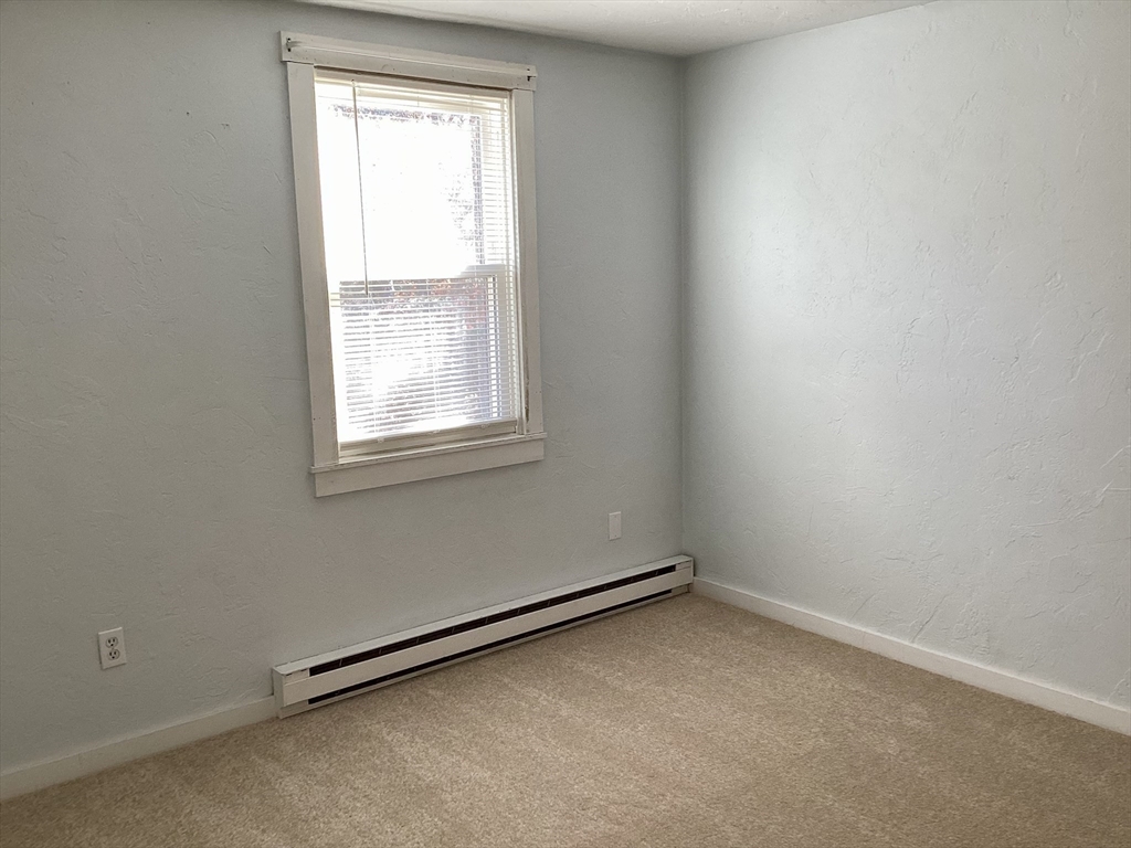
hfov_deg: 58.4
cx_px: 566
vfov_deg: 45.4
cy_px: 424
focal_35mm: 31
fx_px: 1013
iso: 50
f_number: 2.4
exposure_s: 1/60
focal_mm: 3.3
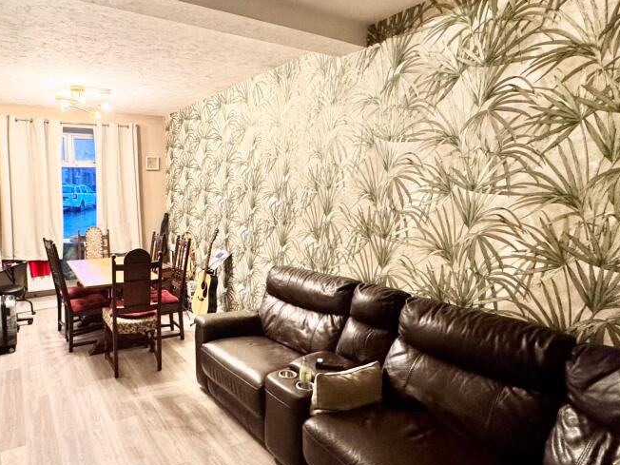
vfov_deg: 61.1
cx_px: 207
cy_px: 242
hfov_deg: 74.1
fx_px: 394
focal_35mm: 22
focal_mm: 2.22
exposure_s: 1/50
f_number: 2.2
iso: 320
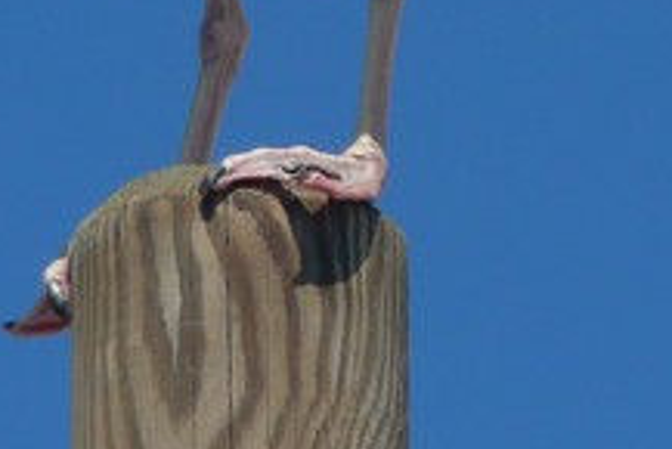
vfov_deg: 1.8
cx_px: 331
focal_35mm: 763
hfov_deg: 2.7
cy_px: -201
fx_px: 14252
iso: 100
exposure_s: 1/640
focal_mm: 32.7
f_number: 4.8
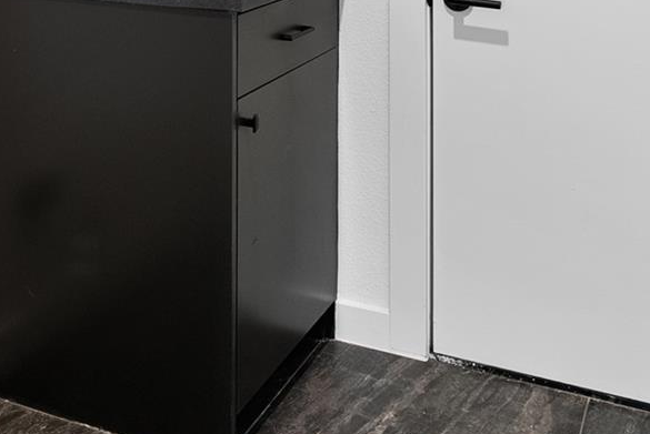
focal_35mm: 56
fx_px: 1012
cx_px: 136
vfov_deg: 21.2
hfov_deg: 34.6
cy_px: -177
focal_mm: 16
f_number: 8
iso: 400
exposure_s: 1/2.5
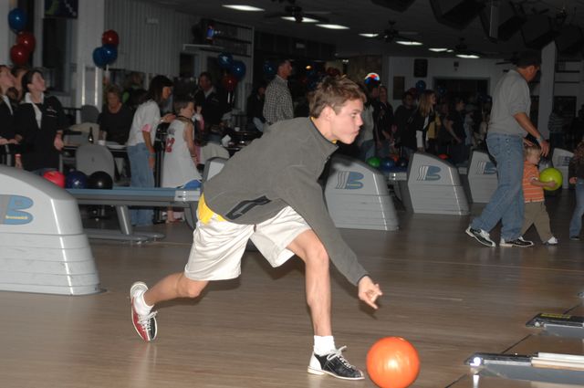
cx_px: 292
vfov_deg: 14.0
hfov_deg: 20.9
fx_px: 1580
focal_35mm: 98
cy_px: 194
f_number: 4.8
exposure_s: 1/125
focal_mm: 65
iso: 400
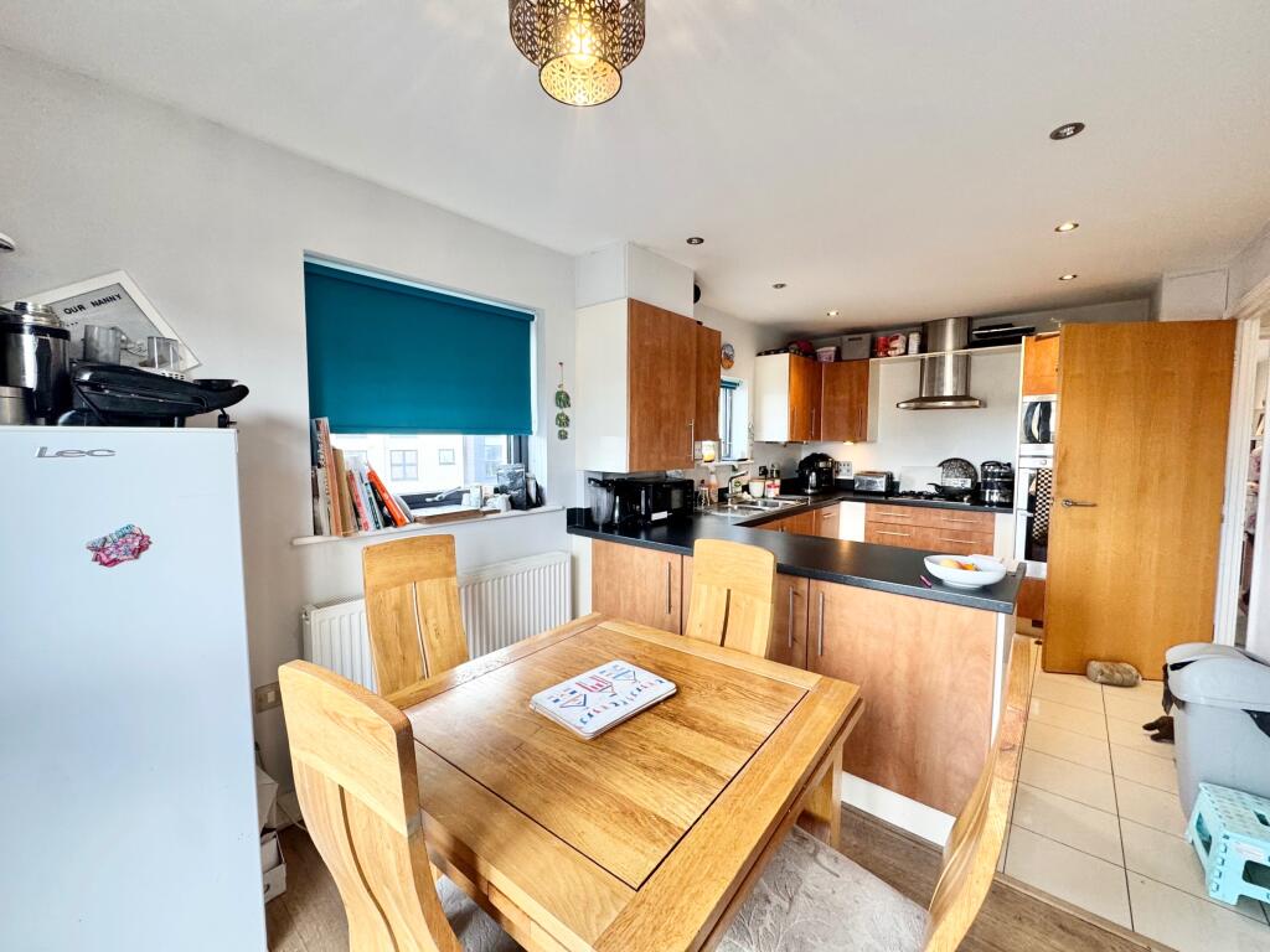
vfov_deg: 85.7
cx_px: 635
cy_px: 476
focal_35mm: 14
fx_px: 514
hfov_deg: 102.1
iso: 200
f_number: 2.2
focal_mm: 2.22
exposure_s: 1/100
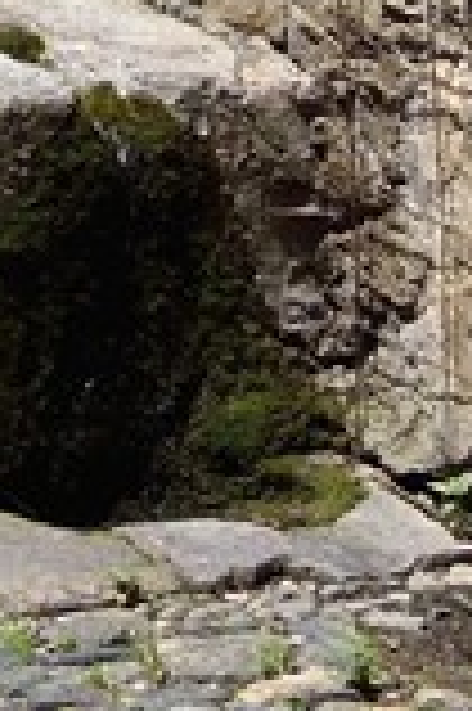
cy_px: -1478
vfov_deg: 5.9
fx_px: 6386
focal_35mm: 324
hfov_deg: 3.7
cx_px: -2212
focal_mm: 32
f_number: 14
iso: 200
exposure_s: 1/160
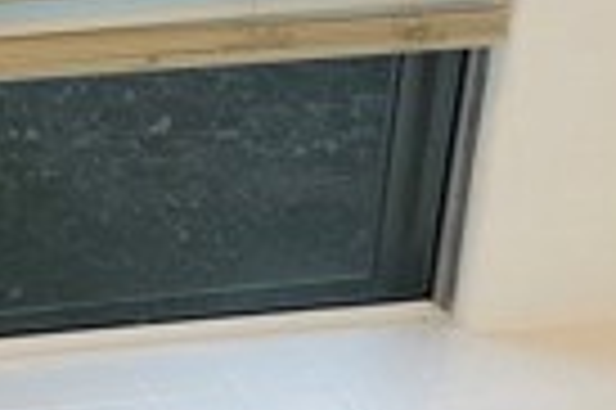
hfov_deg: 16.7
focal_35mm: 117
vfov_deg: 11.7
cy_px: 122
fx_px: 2000
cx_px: -153
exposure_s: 1/120
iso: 250
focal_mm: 6.86
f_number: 1.78
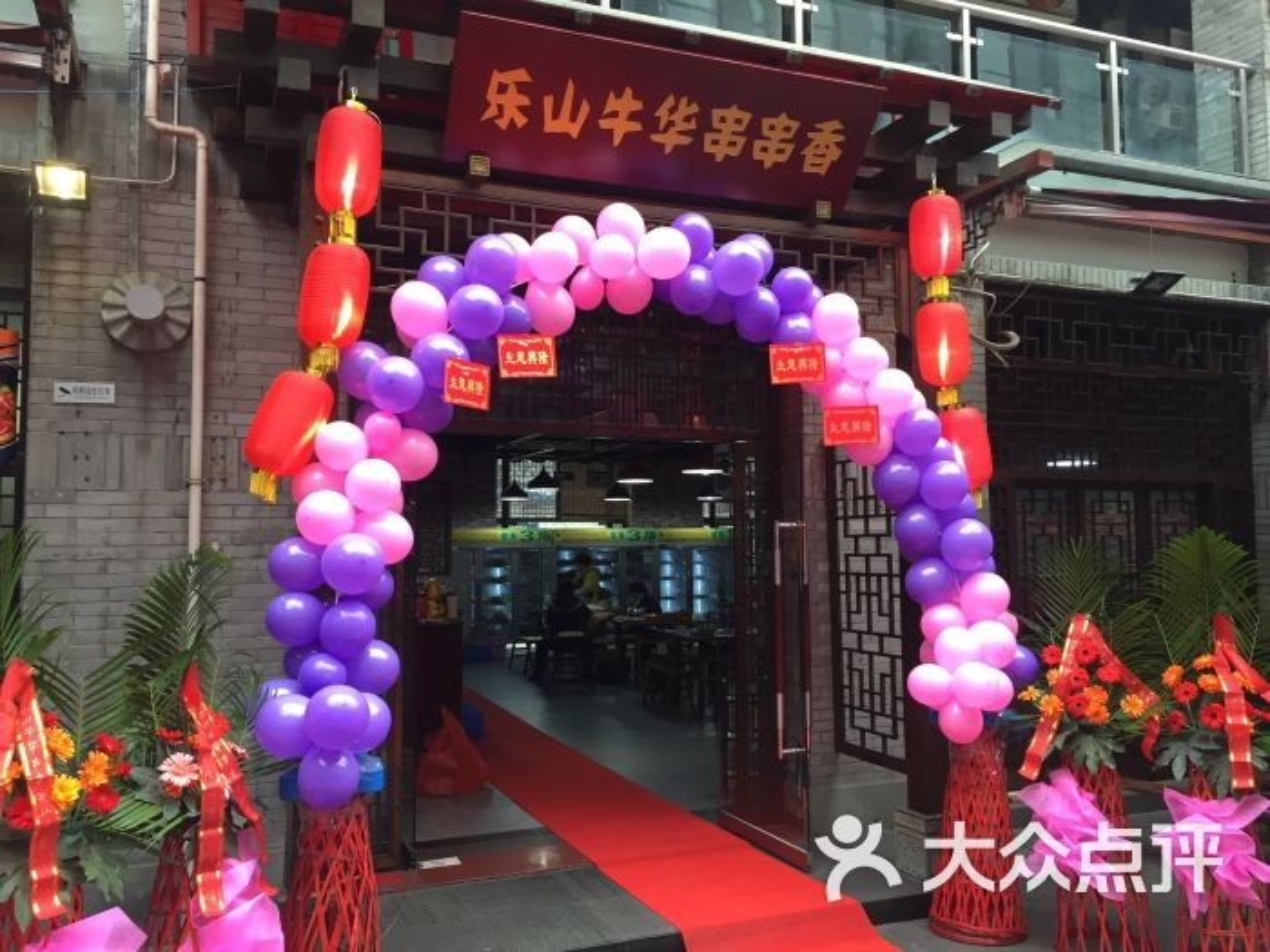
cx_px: 635
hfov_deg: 61.7
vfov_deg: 48.2
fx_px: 1064
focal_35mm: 29
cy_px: 476
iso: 32
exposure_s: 1/30
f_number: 2.2
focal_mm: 4.15
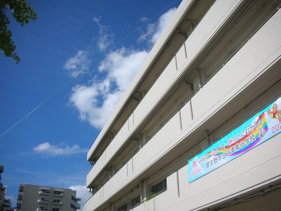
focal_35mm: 35
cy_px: 106
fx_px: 284
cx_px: 140
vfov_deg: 40.7
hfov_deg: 52.6
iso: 50
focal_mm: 5.8
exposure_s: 1/200
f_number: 8.5
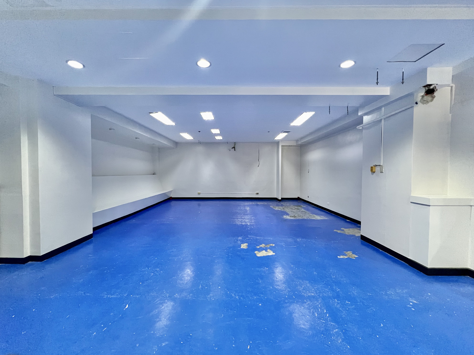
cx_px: 237
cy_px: 178
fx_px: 178
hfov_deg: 106.2
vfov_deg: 89.9
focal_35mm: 13
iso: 500
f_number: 1.8
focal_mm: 1.57
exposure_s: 1/60
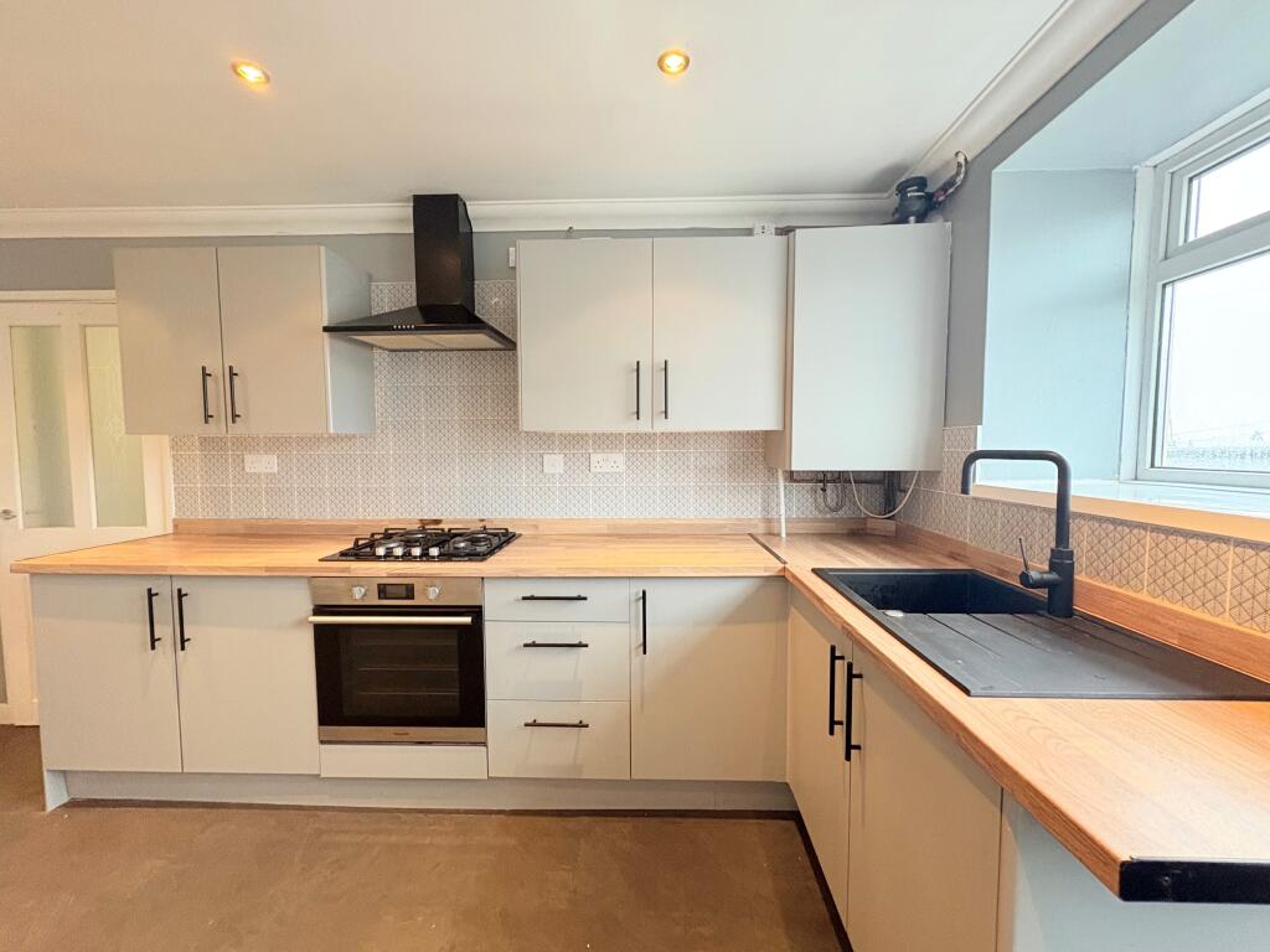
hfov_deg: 102.1
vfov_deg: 85.7
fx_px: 514
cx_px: 635
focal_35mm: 14
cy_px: 476
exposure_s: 1/50
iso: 320
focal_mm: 2.22
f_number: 2.2
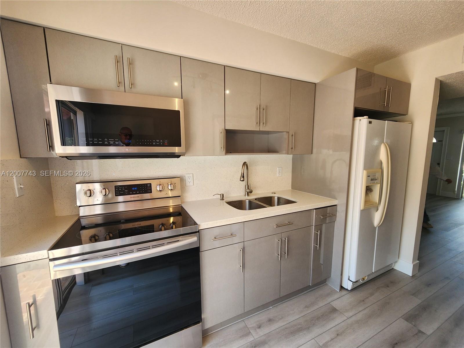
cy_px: 174
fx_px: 174
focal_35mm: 13
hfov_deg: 106.2
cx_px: 232
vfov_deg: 89.9
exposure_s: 1/120
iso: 80
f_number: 2.2
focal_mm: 2.2
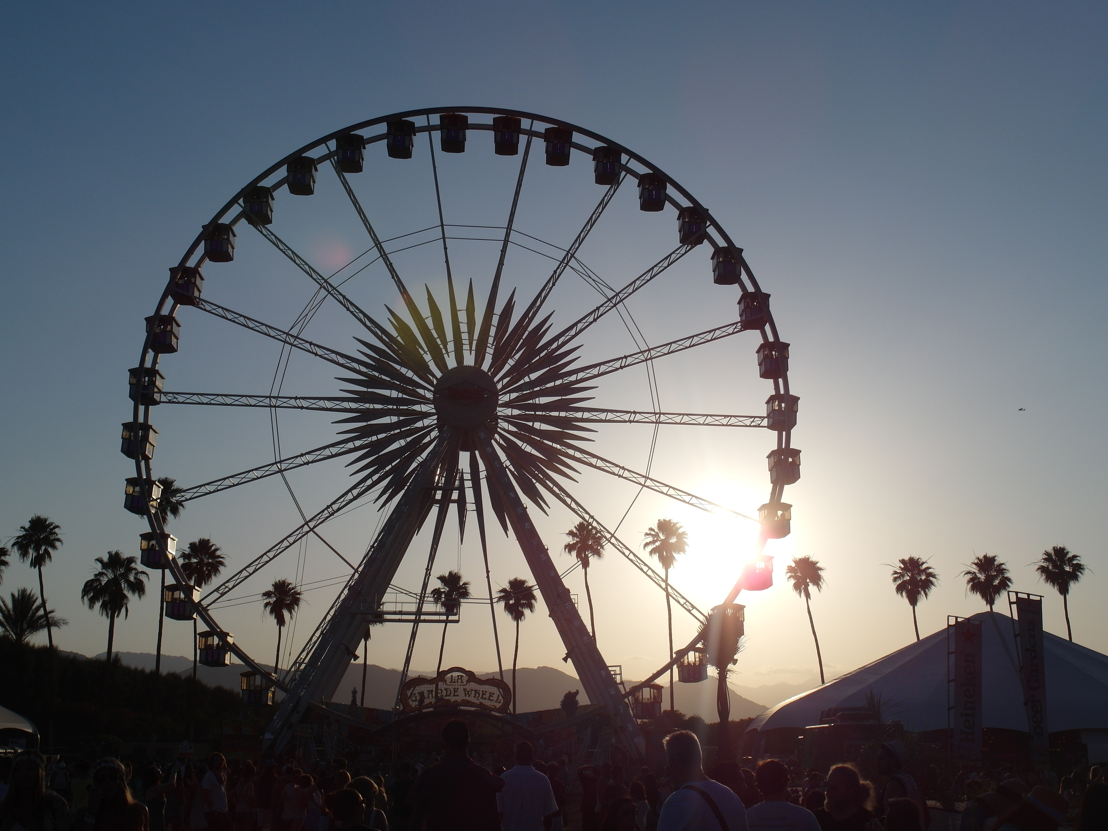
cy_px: 416
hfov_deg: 45.8
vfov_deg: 35.1
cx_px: 554
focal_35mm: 41
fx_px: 1312
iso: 80
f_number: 4.7
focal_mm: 8.9
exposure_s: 1/3000
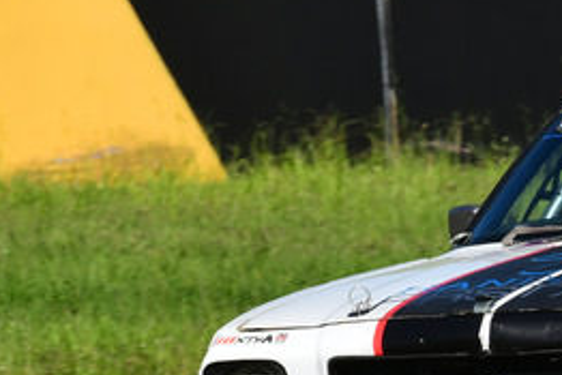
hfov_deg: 1.2
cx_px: 817
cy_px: 199
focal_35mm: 1785
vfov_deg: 0.8
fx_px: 27880
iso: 400
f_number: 13
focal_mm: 390
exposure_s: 1/640
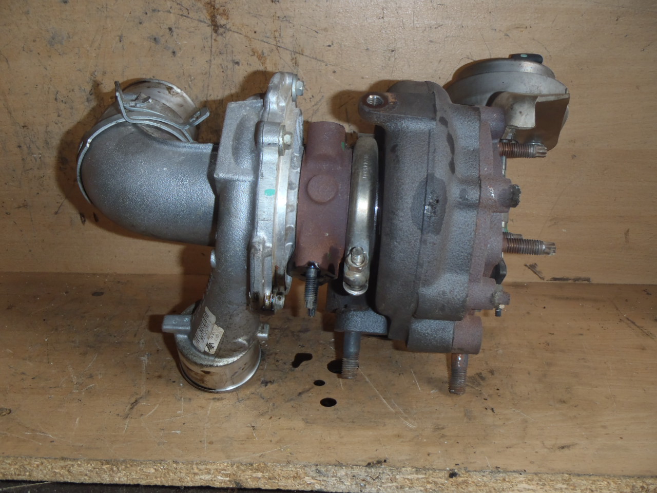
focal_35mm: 38
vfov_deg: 37.7
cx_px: 328
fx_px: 721
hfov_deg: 49.0
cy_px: 246
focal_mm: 6.83
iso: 100
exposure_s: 1/40
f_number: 4.6
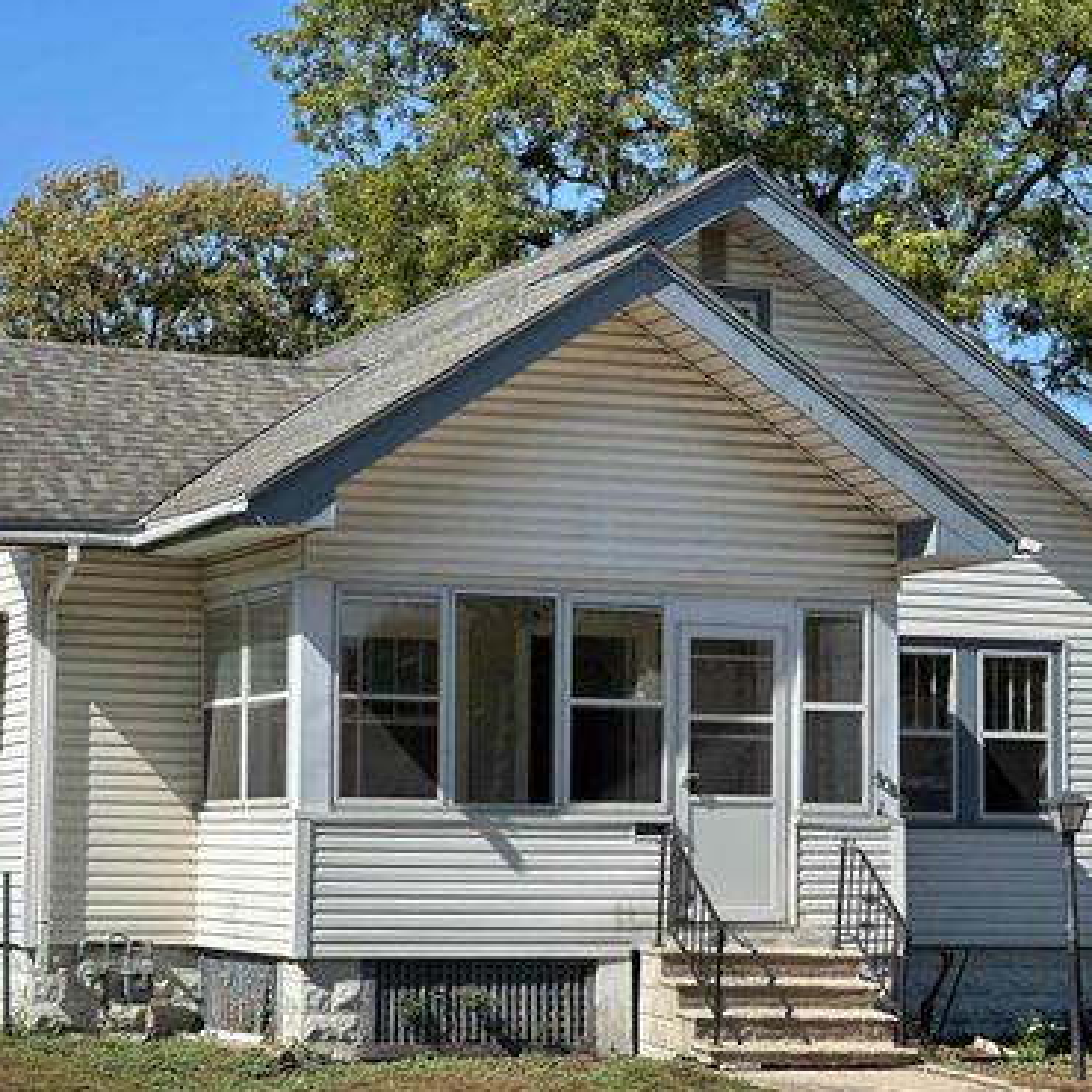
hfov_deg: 18.9
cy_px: 547
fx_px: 3284
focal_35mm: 92
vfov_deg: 18.9
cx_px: 543
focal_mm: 9
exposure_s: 1/558
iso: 32
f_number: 2.8
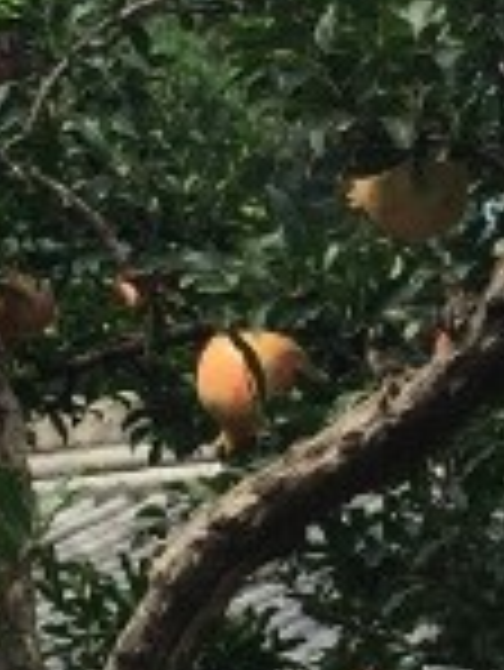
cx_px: 369
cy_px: 304
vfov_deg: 10.9
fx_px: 3528
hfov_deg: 8.2
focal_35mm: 182
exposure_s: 1/1041
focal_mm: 4.15
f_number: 2.2
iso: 32
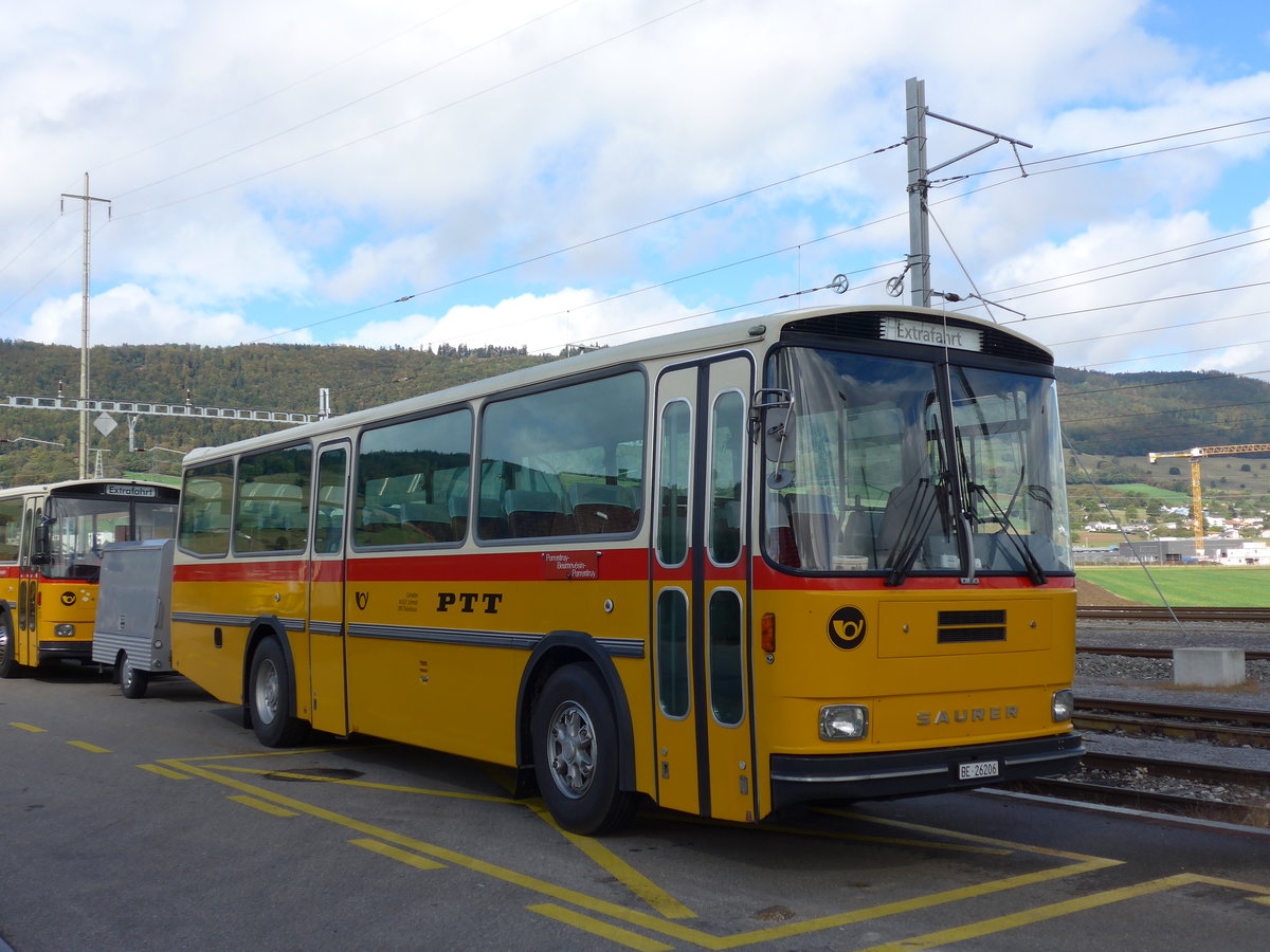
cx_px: 635
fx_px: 1431
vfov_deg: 36.8
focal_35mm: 39
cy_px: 476
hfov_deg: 47.9
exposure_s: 1/1300
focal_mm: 8
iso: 80
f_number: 2.8
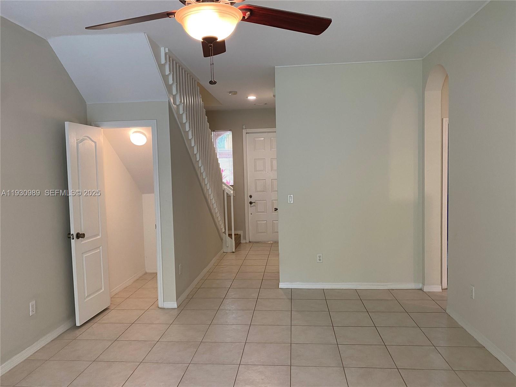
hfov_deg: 67.3
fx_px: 388
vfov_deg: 53.1
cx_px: 258
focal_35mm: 26
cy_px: 194
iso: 80
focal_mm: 4.25
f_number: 1.8
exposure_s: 1/60
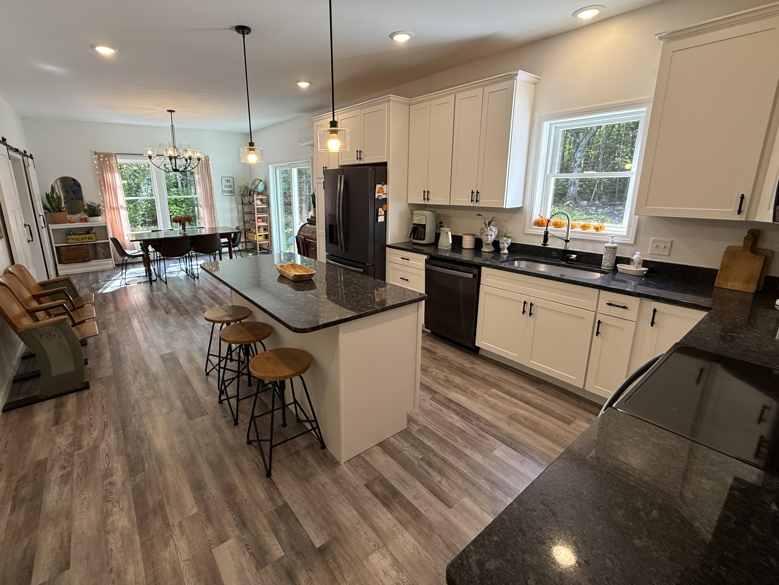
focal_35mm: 16
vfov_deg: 78.0
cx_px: 353
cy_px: 268
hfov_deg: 94.2
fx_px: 360
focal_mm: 2.22
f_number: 2.2
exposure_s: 1/120
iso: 200
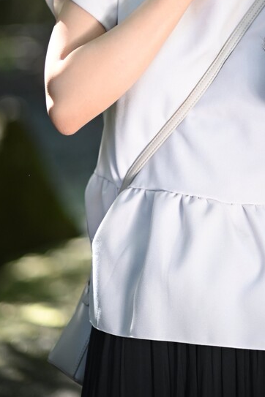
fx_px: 1866
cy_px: 10
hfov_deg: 8.1
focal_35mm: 169
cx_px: 224
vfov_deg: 12.0
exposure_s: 1/2000
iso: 800
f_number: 1.8
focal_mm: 85
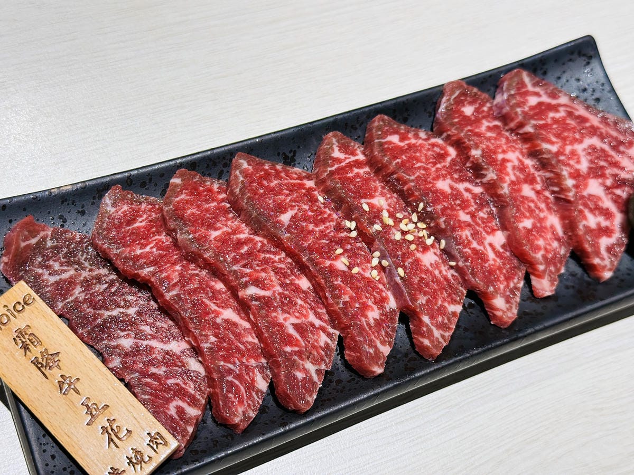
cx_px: 317
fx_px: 879
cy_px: 238
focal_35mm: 48
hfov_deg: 39.7
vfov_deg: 30.3
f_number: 1.78
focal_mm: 6.86
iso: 100
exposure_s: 1/120
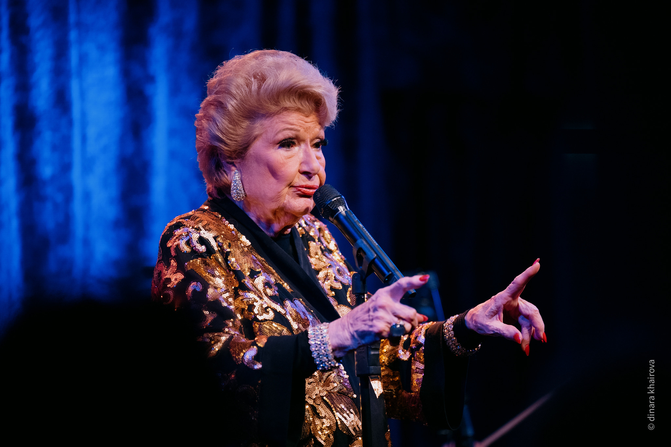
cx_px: 336
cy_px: 224
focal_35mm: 200
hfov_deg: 10.3
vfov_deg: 6.9
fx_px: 3727
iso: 1000
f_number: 2.8
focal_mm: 200
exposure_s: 1/250
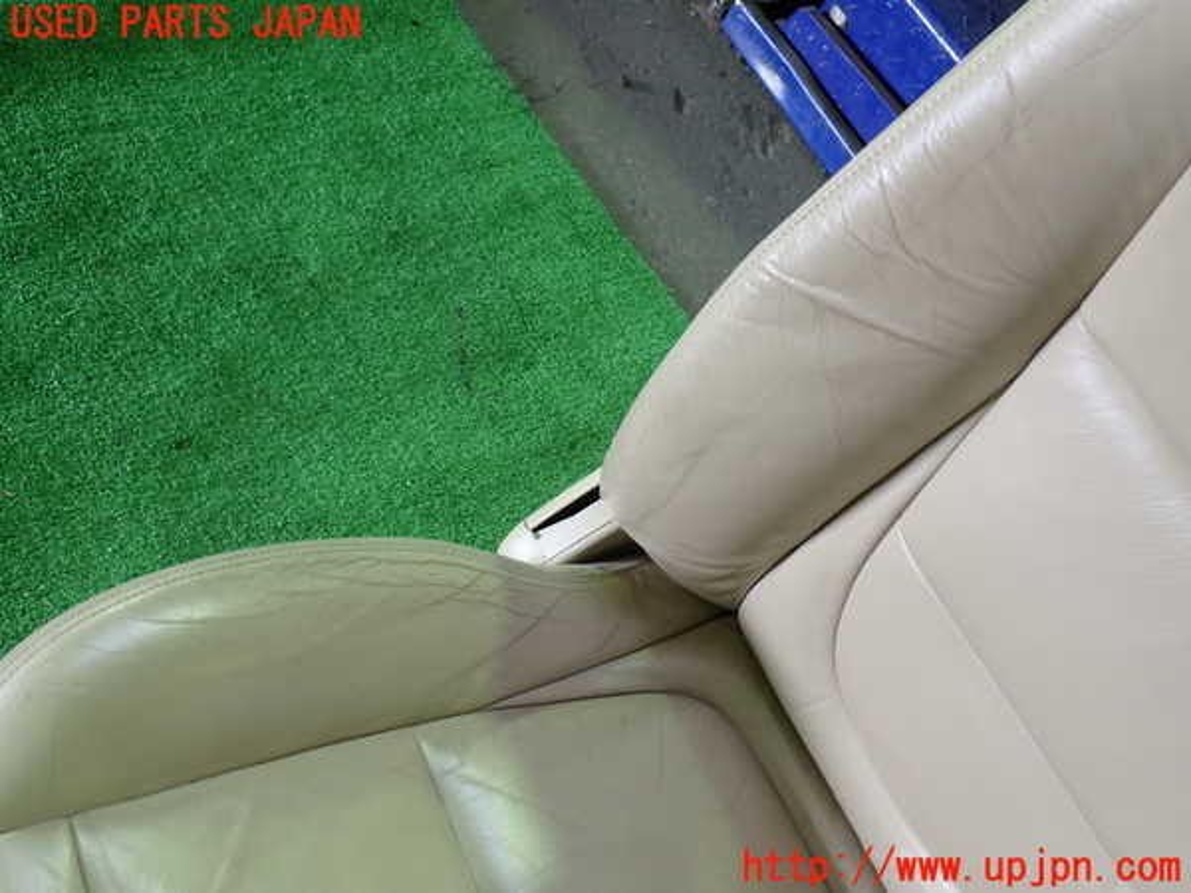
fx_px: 1032
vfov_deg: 46.8
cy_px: 446
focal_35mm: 30
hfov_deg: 60.0
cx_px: 596
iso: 200
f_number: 2.3
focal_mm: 5.4
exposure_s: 1/30
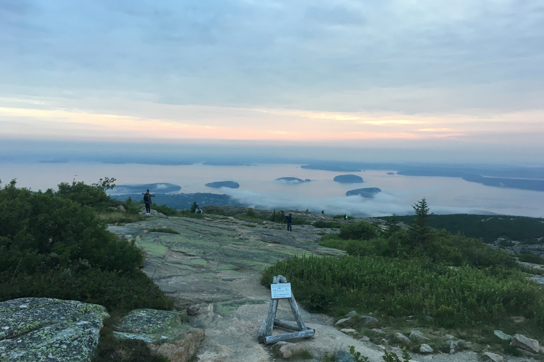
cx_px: 272
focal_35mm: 31
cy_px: 184
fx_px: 468
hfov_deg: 60.3
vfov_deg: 42.3
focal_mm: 4.15
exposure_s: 1/30
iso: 25
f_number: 2.2
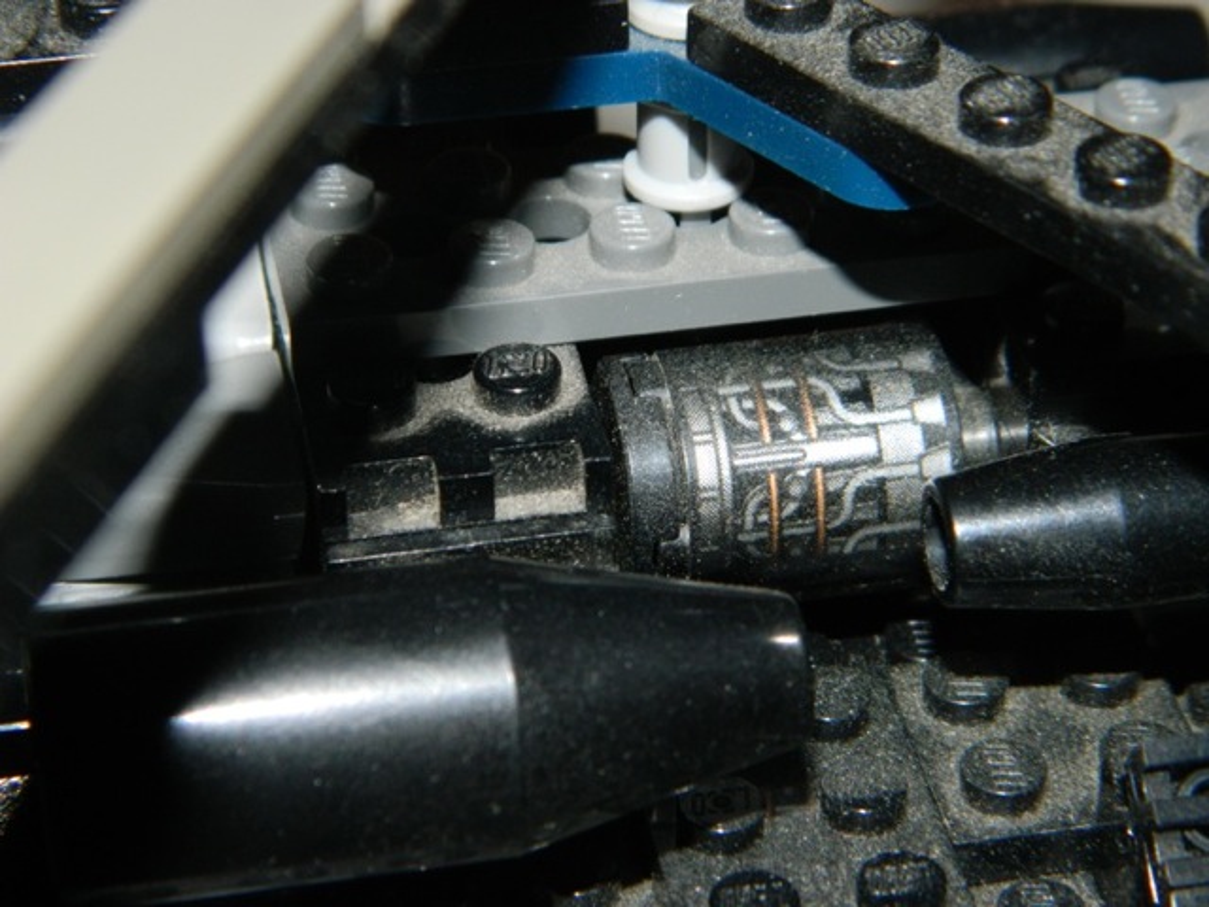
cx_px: 604
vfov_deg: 14.4
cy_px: 454
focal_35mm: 103
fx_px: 3597
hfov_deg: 19.1
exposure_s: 1/60
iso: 200
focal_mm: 18.6
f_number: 12.6
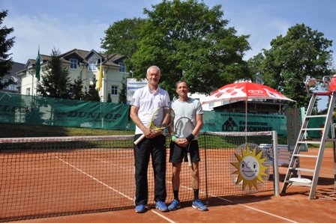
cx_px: 168
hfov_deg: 51.3
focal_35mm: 38
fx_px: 350
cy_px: 112
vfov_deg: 35.4
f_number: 7.1
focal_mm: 25
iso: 400
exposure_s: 1/1600
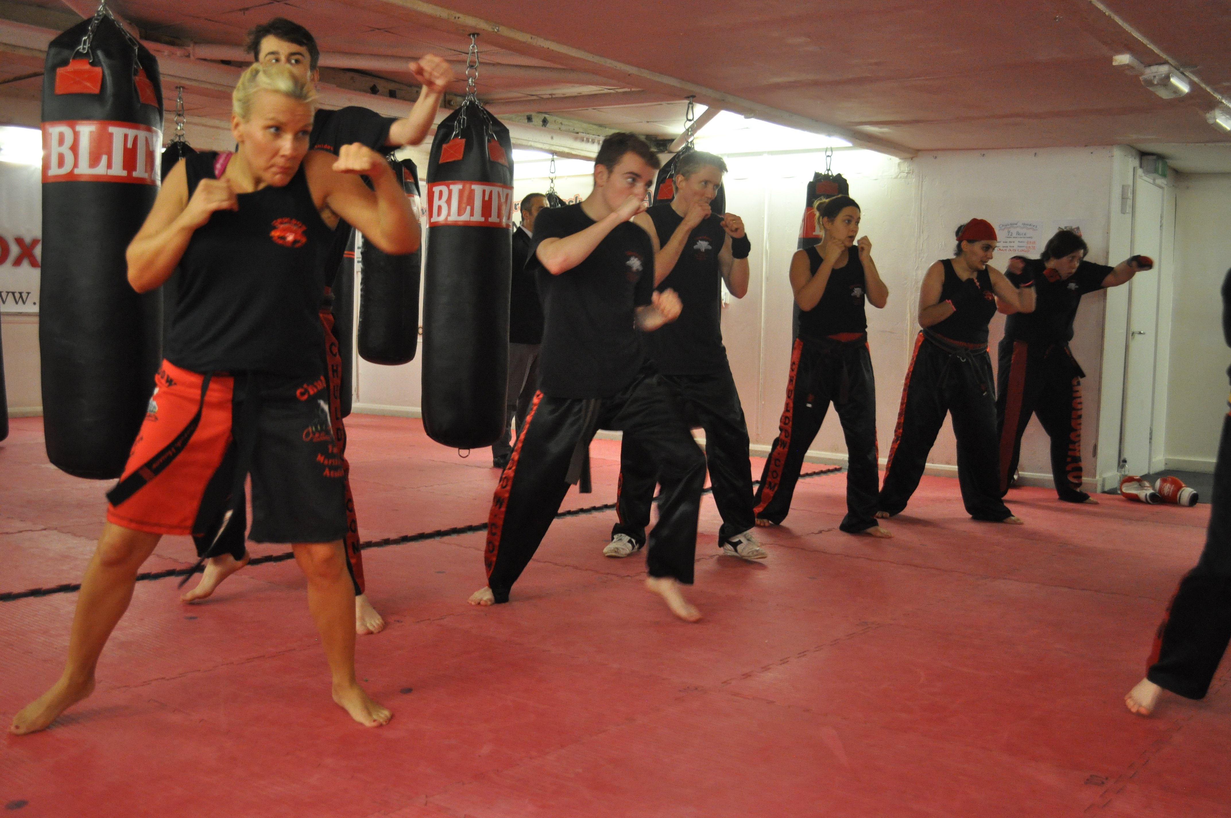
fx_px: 1229
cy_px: 409
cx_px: 616
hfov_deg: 53.2
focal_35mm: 36
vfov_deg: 36.8
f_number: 4
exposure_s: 1/80
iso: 1600
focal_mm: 24
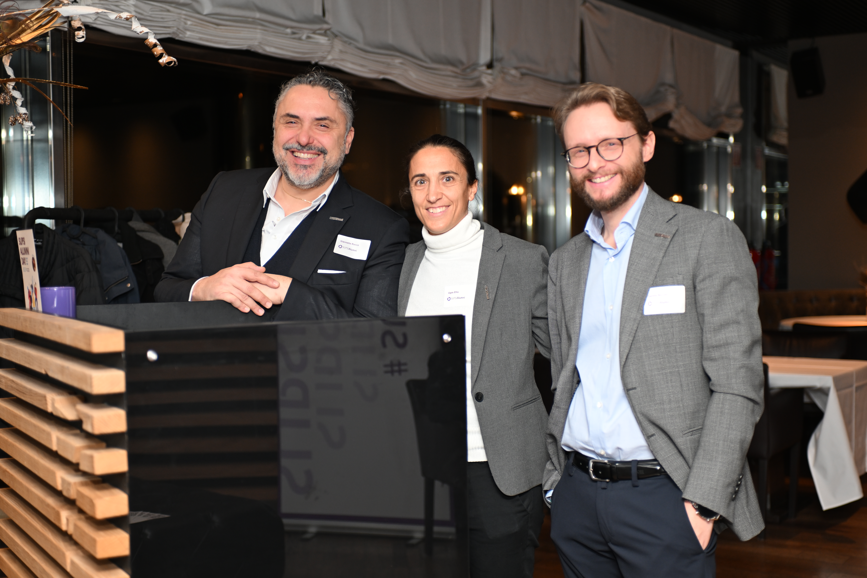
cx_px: 434
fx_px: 1349
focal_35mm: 56
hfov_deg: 35.6
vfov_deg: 24.2
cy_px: 289
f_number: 2.8
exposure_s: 1/100
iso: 500
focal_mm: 56
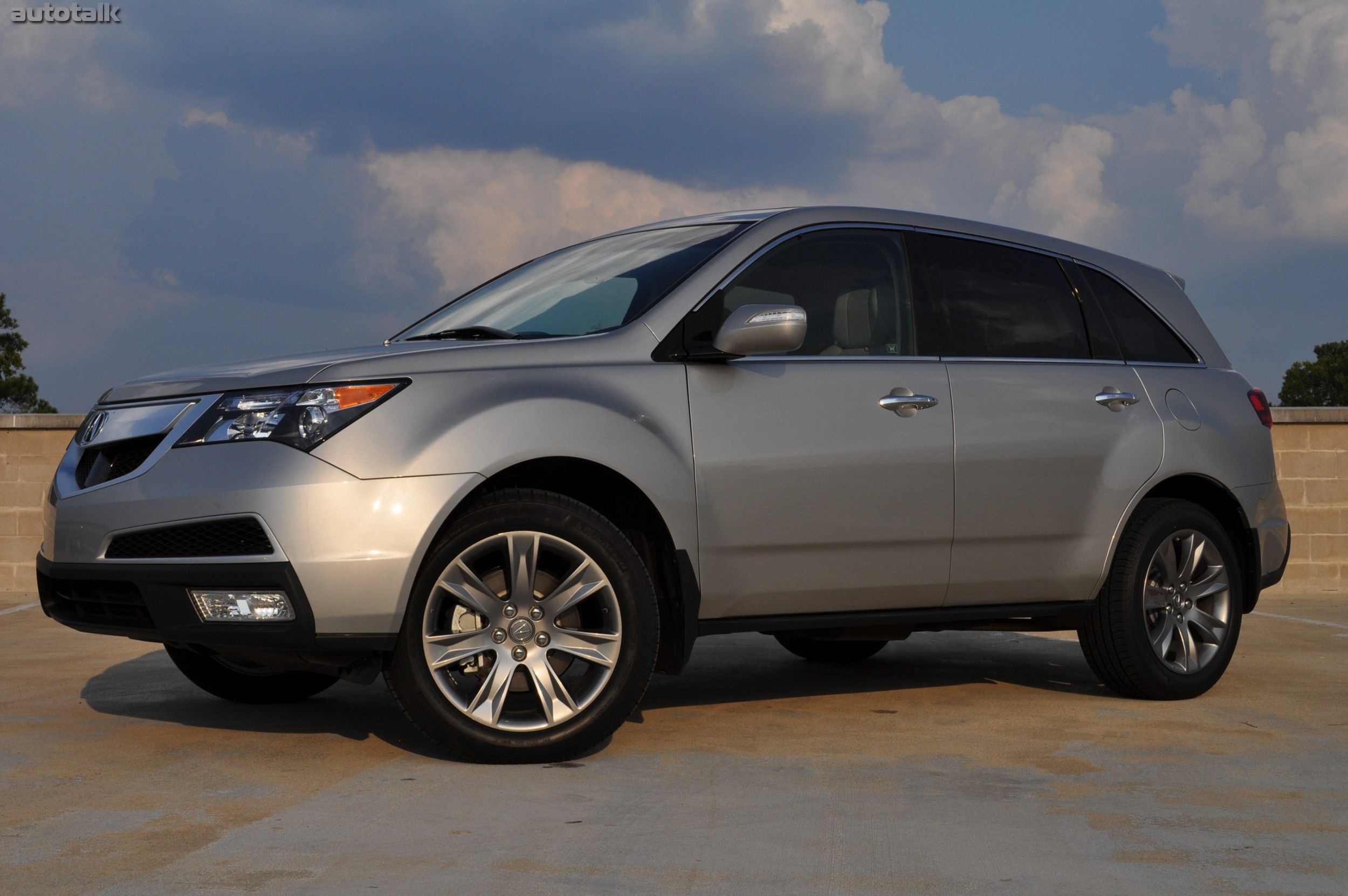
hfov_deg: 41.2
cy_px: 448
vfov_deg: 28.0
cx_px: 674
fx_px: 1795
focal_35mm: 48
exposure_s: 1/500
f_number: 11
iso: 200
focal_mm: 32
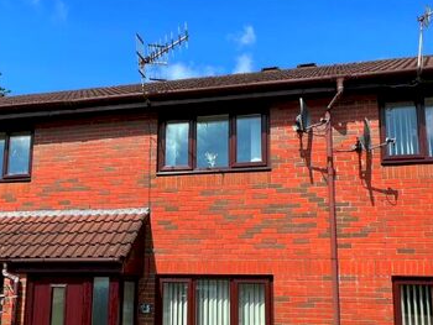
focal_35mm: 26
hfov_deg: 66.7
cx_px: 176
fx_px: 325
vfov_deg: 50.7
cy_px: 247
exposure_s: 1/911
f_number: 1.8
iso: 32
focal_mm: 1.57
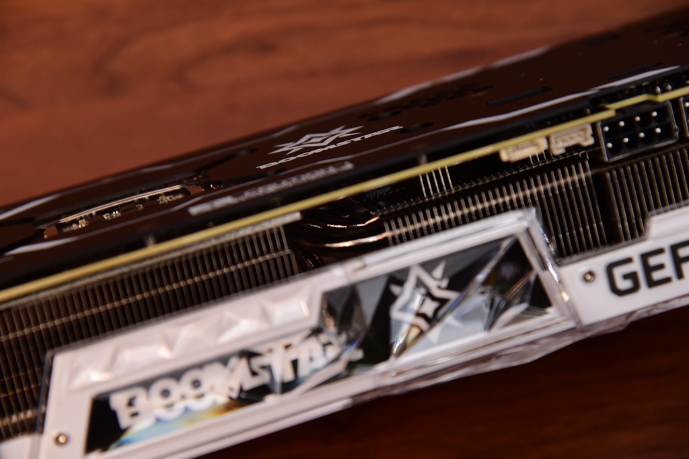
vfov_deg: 11.4
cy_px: 230
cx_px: 344
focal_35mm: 120
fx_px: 2297
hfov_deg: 17.1
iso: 1600
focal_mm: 120
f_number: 5.6
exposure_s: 1/60
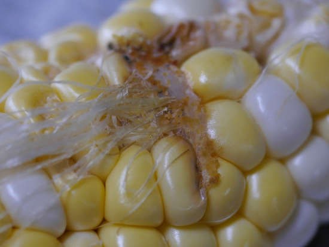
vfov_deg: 12.3
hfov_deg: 16.3
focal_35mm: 121
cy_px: 124
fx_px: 1151
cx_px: 164
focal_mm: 30
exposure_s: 1/60
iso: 320
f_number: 2.8
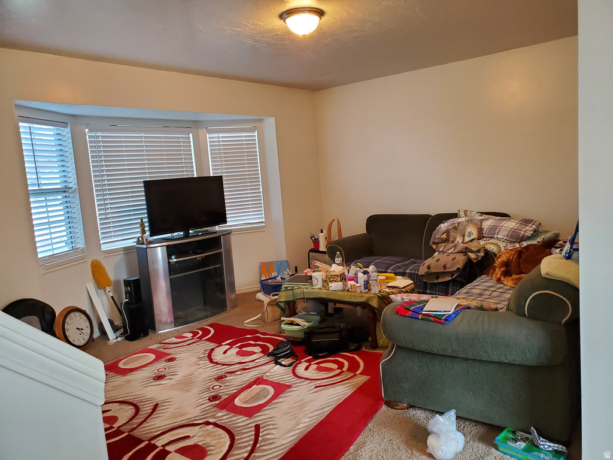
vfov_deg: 53.1
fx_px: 460
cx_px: 306
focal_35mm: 26
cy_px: 230
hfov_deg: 67.3
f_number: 2.4
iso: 400
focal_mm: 4.3
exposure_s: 1/40
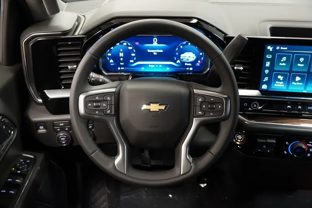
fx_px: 377
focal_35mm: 44
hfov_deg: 45.0
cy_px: 104
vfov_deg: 30.9
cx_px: 156
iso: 6400
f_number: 4.5
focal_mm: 29
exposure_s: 1/30
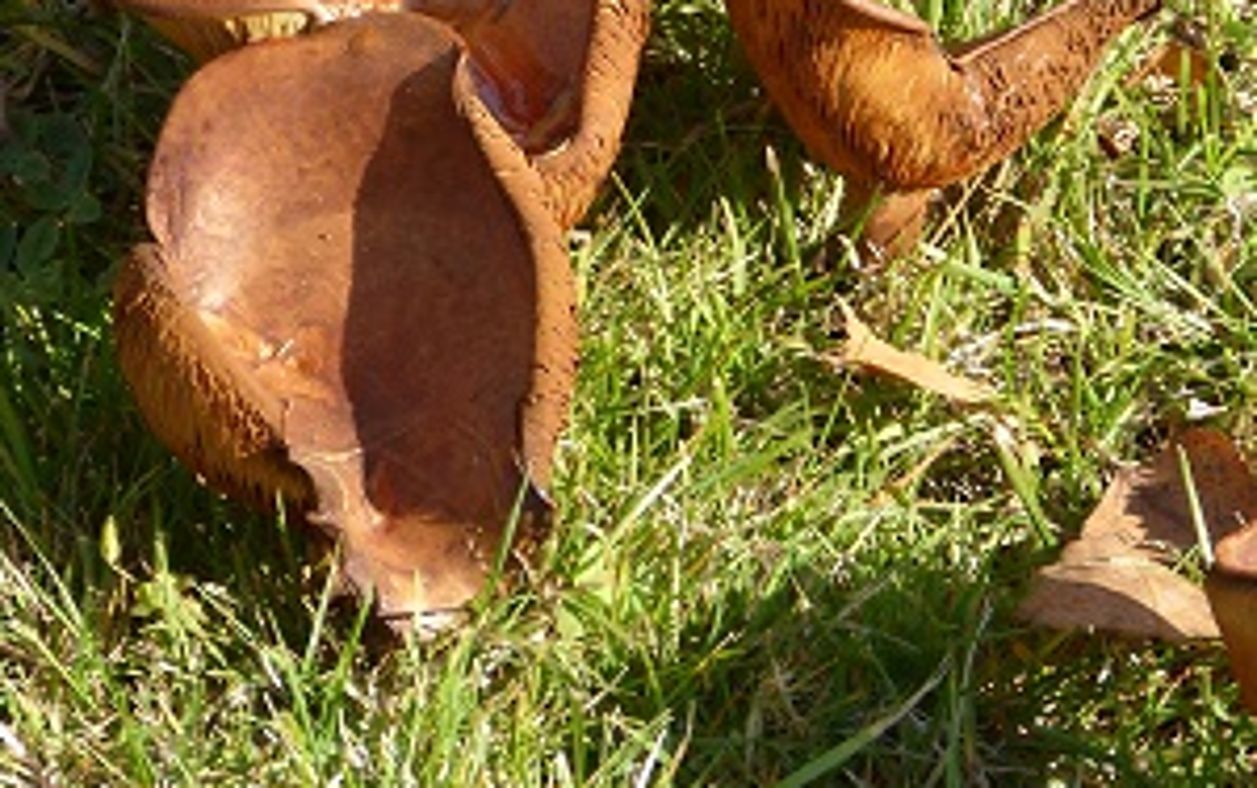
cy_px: 279
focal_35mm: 332
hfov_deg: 6.3
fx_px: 11382
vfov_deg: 4.0
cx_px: 913
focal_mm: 33.9
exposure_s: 1/250
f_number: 4
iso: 100
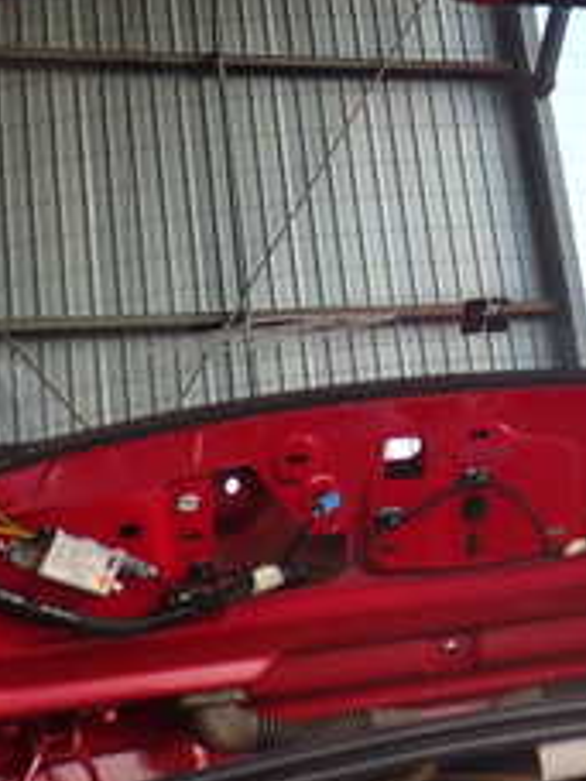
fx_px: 1783
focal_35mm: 79
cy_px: 45
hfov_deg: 18.4
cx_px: 517
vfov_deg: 23.9
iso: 100
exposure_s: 1/80
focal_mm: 5.4
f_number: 2.3
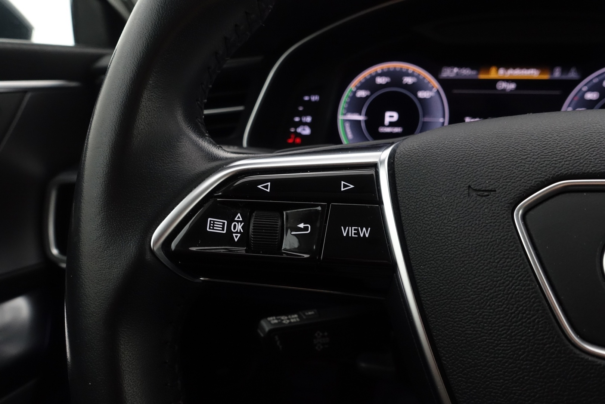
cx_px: 302
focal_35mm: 24
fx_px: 403
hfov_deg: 73.7
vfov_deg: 53.1
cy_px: 202
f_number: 4.5
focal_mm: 8.8
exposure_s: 1/15
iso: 1000
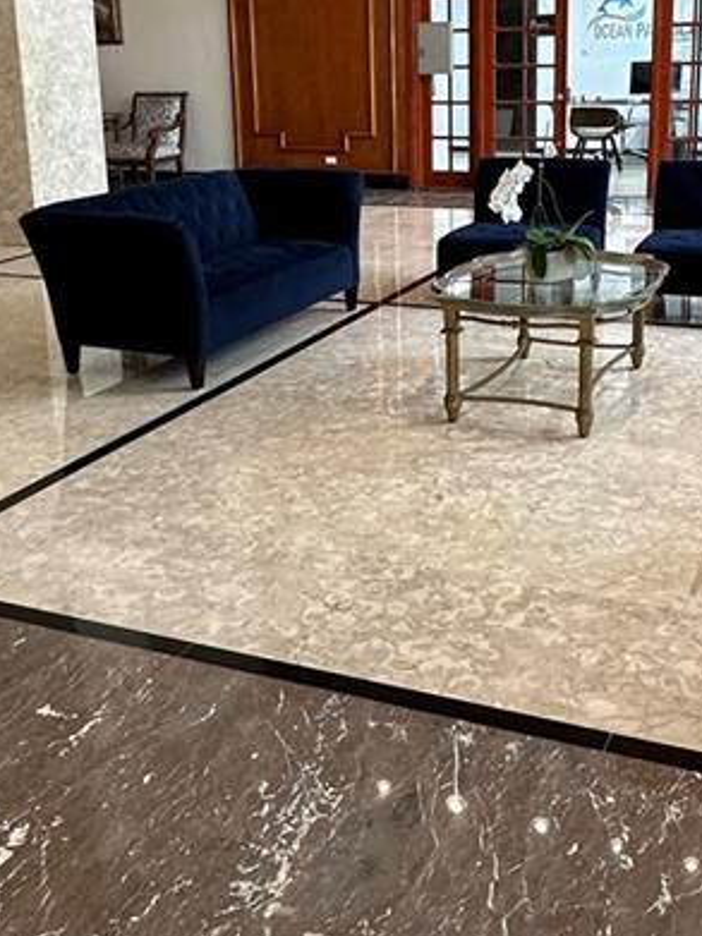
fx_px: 1163
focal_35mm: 43
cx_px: 379
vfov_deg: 43.3
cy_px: 321
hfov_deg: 33.6
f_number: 2.2
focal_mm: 2.22
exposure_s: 1/120
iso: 250
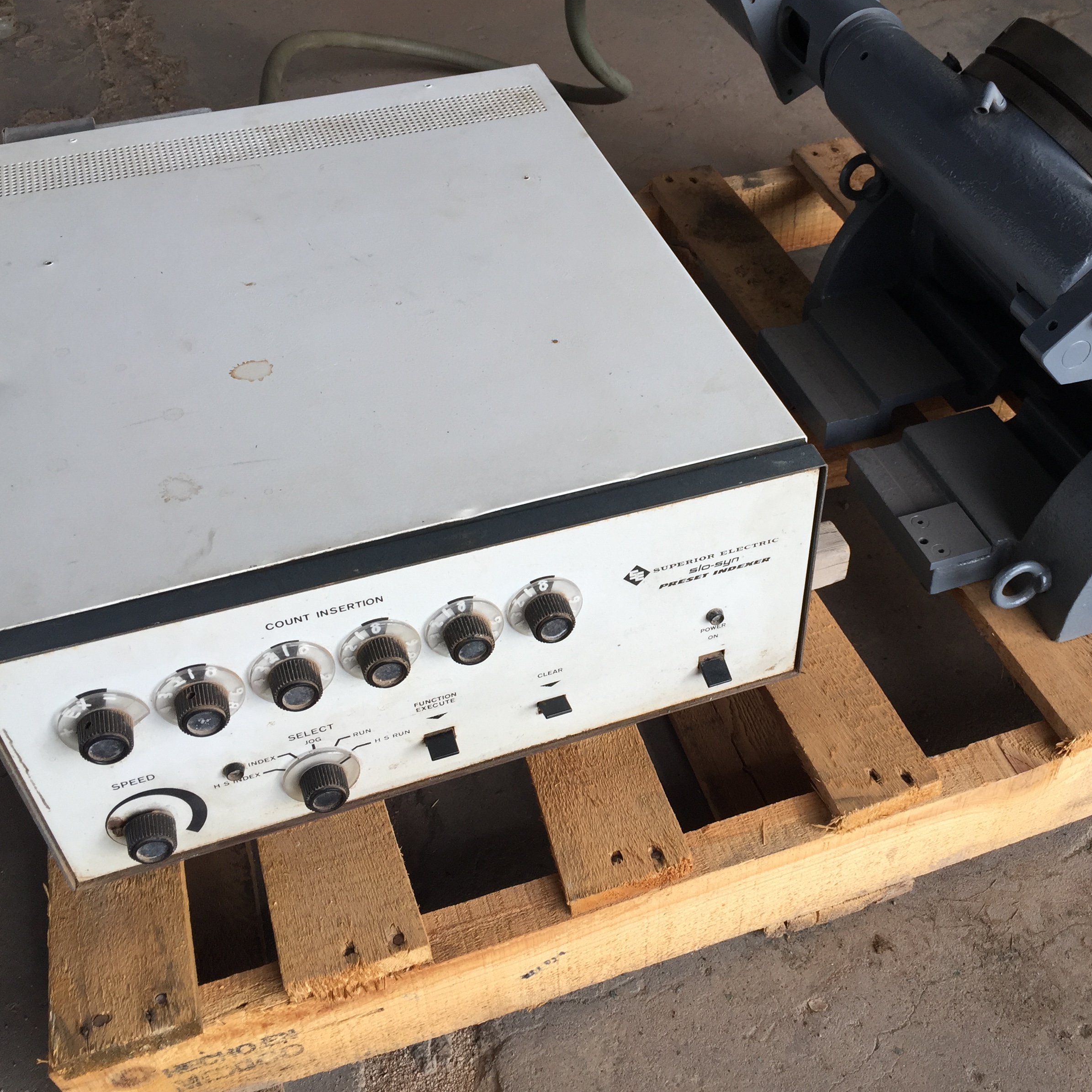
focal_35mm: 35
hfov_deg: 46.7
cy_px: 553
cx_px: 694
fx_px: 1249
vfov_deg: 47.2
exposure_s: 1/120
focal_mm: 4.15
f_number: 2.2
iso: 32
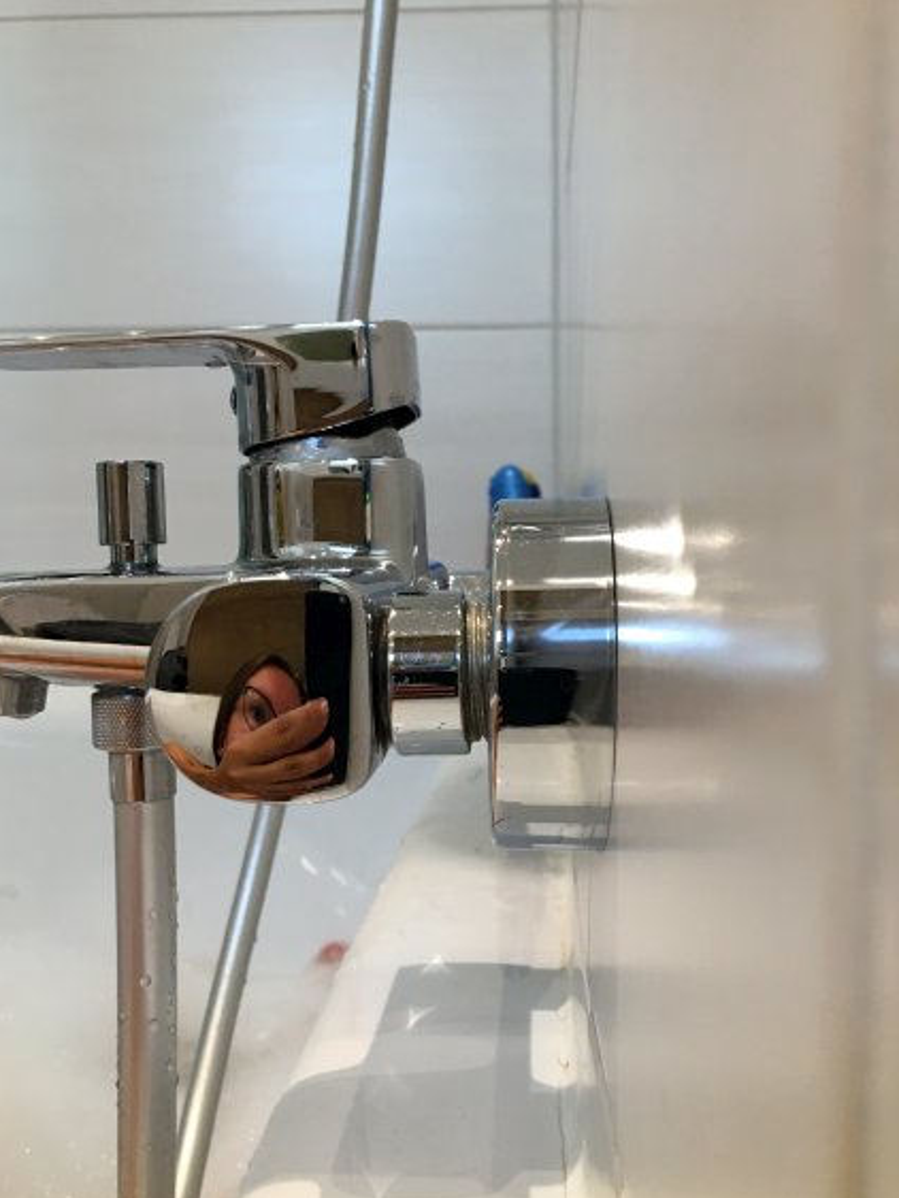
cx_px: 492
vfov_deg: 55.3
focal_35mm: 33
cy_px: 595
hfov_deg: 42.9
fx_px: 1142
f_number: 2.2
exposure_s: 1/33
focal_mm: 4.15
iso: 50
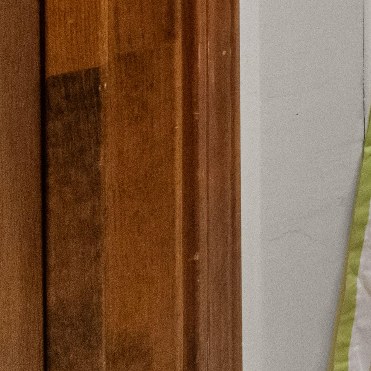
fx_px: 1075
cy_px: -502
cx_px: 1317
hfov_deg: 9.4
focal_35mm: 89
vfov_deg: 14.0
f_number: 11
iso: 1600
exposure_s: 1/4
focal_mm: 14.6
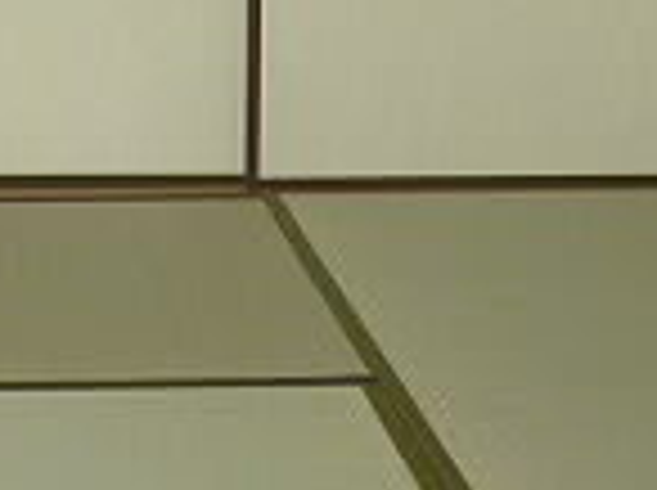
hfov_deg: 14.8
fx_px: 2482
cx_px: 14
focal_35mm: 131
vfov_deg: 10.6
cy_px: -411
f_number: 3.4
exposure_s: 1/80
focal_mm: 5.3
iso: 100
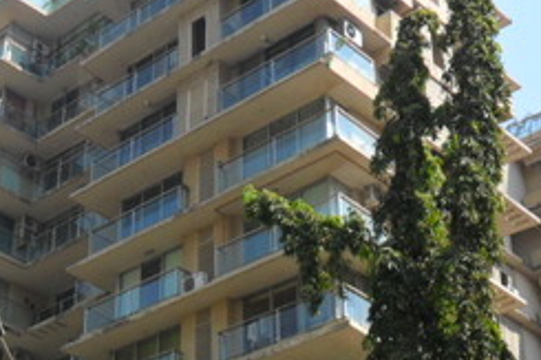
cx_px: 66
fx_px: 1306
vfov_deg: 15.6
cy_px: 272
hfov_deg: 22.9
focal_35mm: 87
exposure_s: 1/500
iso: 100
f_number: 3.7
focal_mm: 5.7
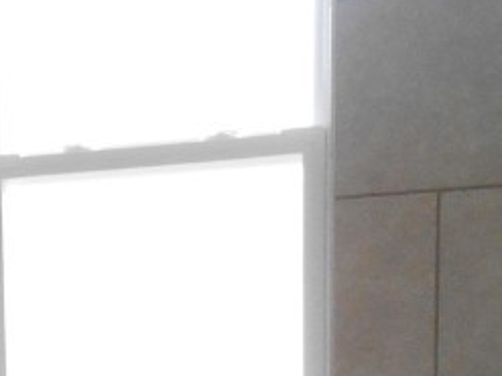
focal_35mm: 108
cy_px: 642
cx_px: -230
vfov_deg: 12.7
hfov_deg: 16.7
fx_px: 1565
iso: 500
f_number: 3.5
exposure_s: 1/125
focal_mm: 4.6
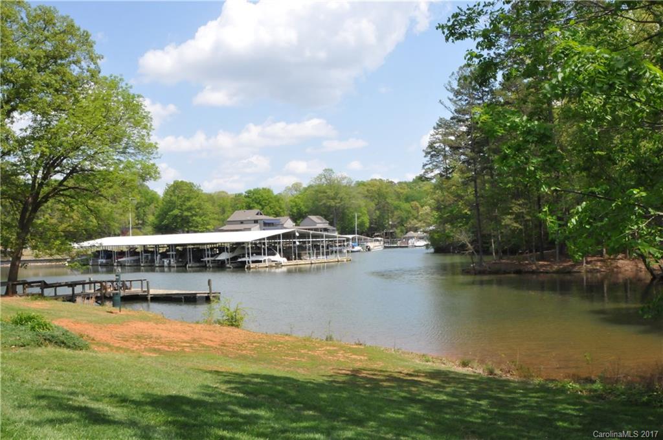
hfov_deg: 53.2
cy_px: 220
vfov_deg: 36.7
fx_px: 662
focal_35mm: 36
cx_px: 332
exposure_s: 1/200
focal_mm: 24
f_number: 29
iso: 1250
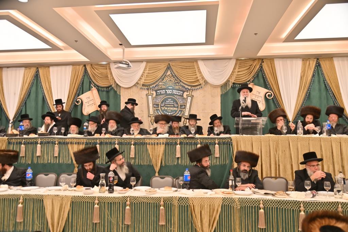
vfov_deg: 43.6
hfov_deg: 61.9
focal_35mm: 30
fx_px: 290
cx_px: 174
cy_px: 116
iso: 500
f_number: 4
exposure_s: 1/320
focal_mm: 30
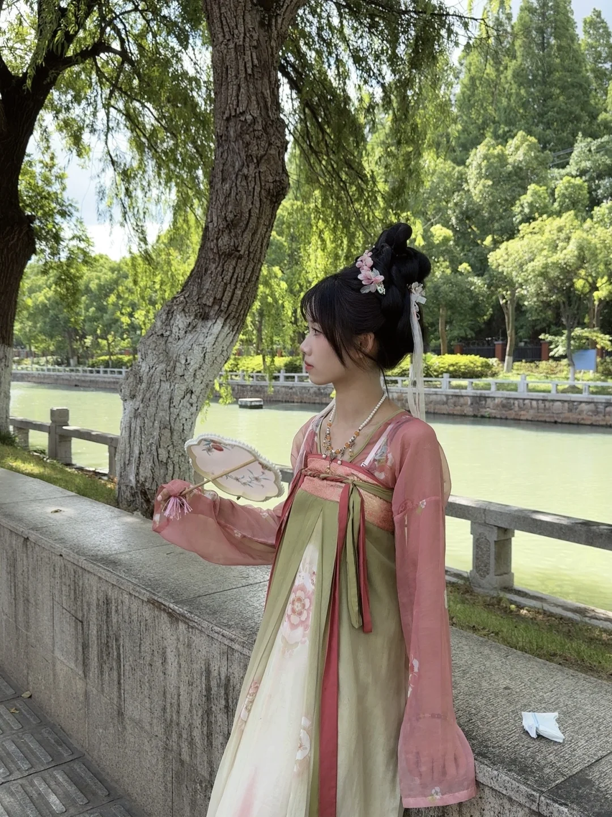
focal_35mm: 31
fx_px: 731
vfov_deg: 58.4
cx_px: 306
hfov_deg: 45.4
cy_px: 408
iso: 100
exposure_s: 1/757
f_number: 1.78
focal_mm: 6.76
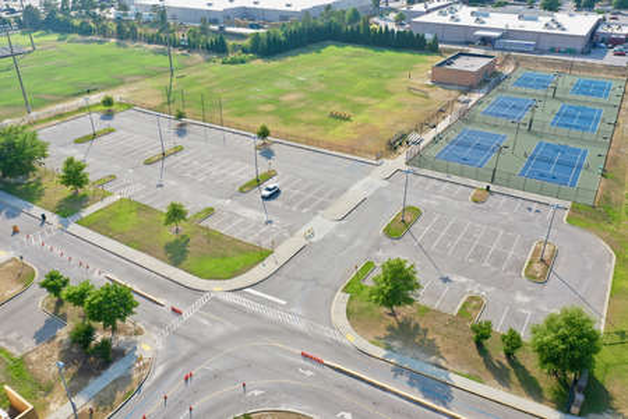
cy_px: 210
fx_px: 488
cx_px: 314
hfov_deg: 65.5
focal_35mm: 28
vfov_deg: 46.4
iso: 100
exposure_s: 1/240
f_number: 5
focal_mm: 10.26
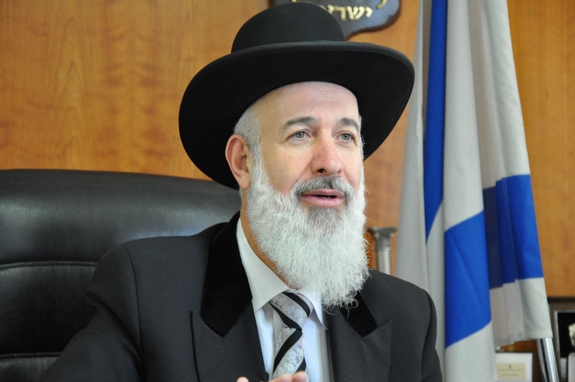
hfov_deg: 18.2
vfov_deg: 12.1
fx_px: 1795
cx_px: 288
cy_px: 191
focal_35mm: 112
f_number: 5.3
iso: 1100
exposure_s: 1/30
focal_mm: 75
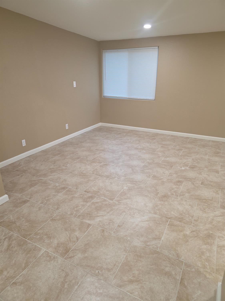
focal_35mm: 23
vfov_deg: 73.9
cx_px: 112
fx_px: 199
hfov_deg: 58.9
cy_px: 150
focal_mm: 6.3
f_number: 1.7
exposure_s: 1/40
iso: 100
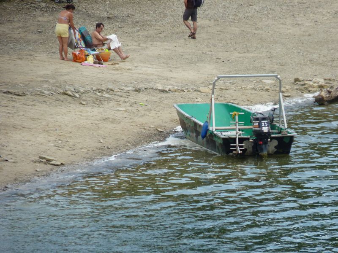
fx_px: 3994
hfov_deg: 4.8
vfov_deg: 3.6
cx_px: 169
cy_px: 126
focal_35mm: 409
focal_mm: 72.6
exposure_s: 1/200
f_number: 4
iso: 80
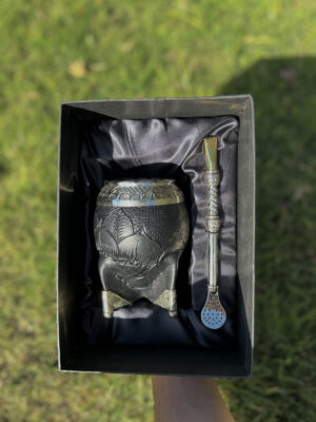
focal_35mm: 26
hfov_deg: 53.1
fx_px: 316
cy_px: 211
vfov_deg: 67.3
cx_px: 158
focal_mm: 5.7
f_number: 1.5
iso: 50
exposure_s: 1/733
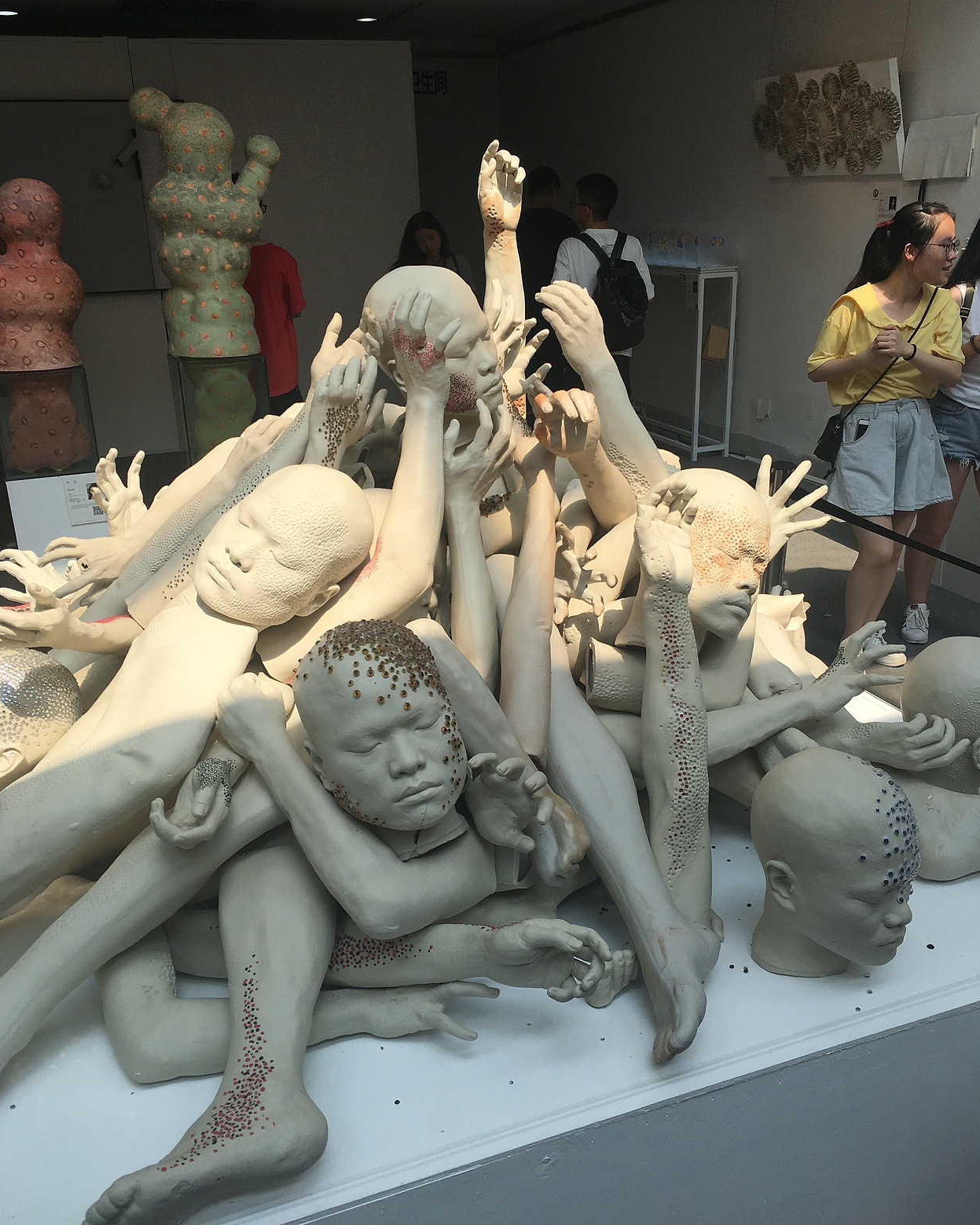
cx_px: 483
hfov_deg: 47.1
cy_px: 624
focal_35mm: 31
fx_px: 1124
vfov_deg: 57.2
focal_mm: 4.15
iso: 25
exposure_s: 1/739
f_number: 2.2
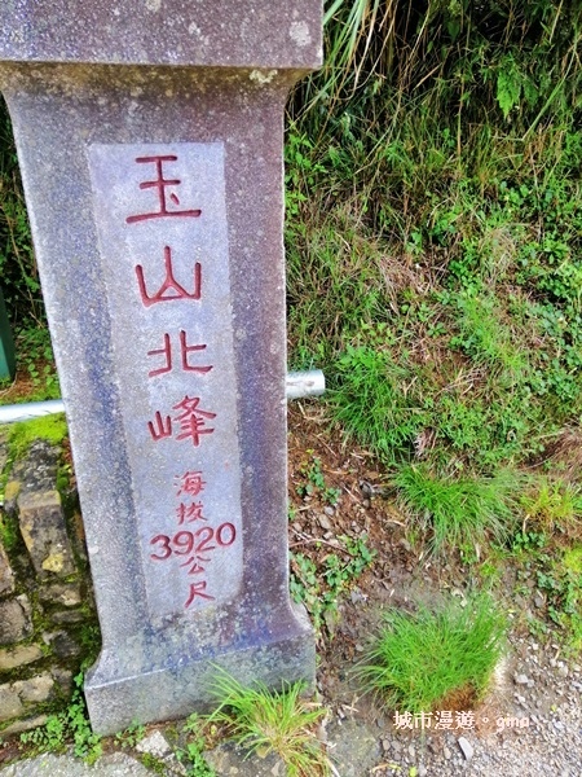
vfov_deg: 67.3
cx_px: 291
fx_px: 583
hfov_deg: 53.1
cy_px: 388
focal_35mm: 26
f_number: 2.2
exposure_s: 1/120
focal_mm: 3.81
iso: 80
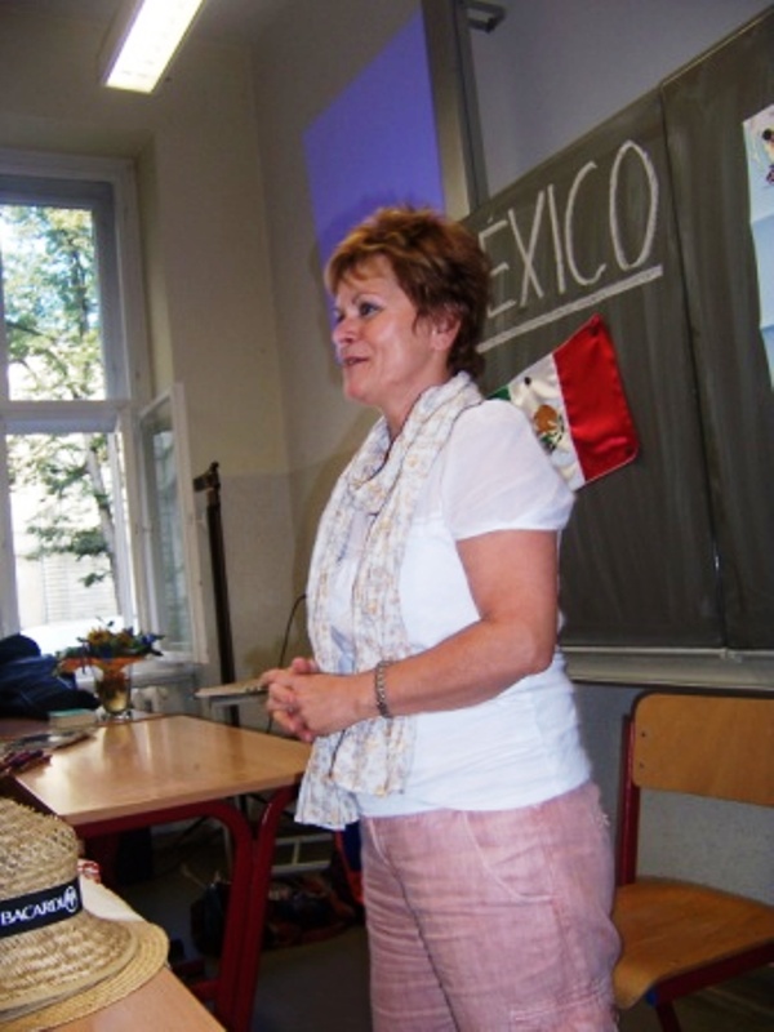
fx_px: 984
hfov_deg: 42.9
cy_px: 516
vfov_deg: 55.4
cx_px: 387
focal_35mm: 33
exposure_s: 1/60
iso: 80
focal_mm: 5.5
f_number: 2.8
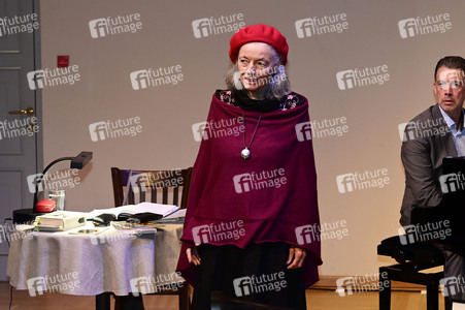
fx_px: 787
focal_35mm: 61
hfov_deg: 32.9
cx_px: 232
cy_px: 155
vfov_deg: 22.2
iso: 2500
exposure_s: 1/200
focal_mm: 61
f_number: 4.5
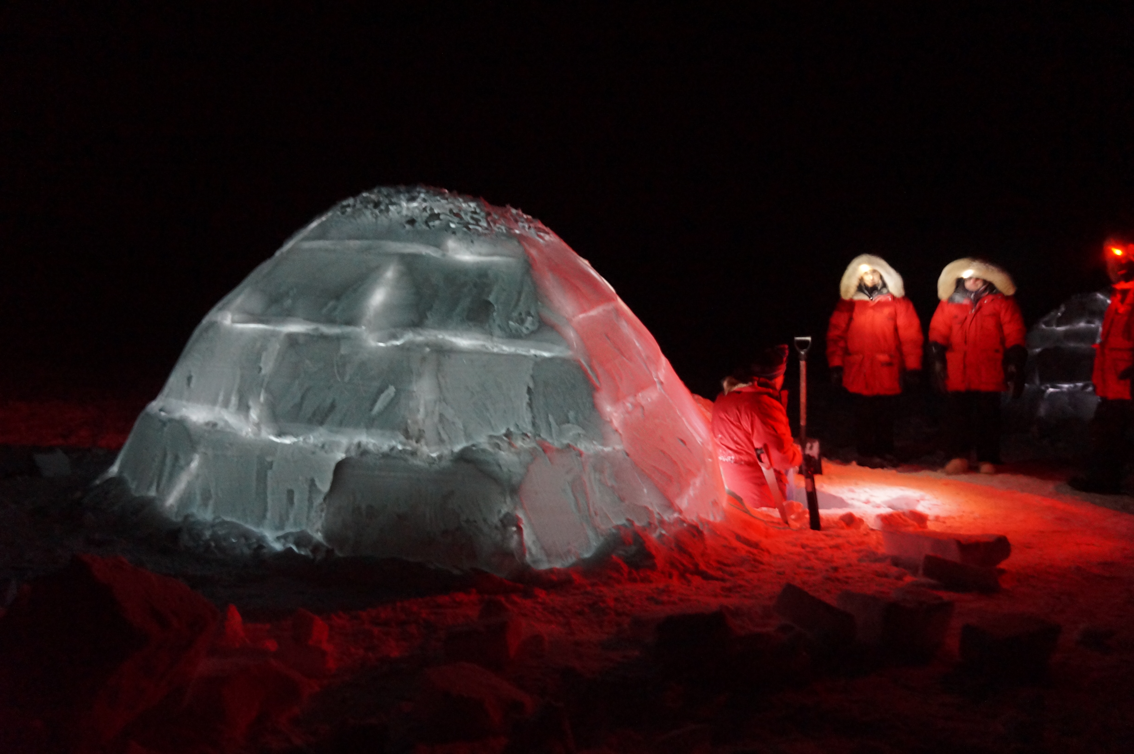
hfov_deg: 59.5
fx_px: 991
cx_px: 567
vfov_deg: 41.6
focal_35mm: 32
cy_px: 377
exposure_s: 1/1.25
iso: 3200
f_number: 4
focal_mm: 21
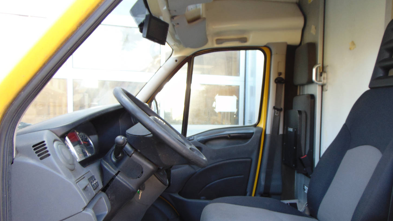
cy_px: 139
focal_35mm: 30
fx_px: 313
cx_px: 214
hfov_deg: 64.2
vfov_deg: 38.7
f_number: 3
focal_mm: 4.5
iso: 80
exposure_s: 1/30
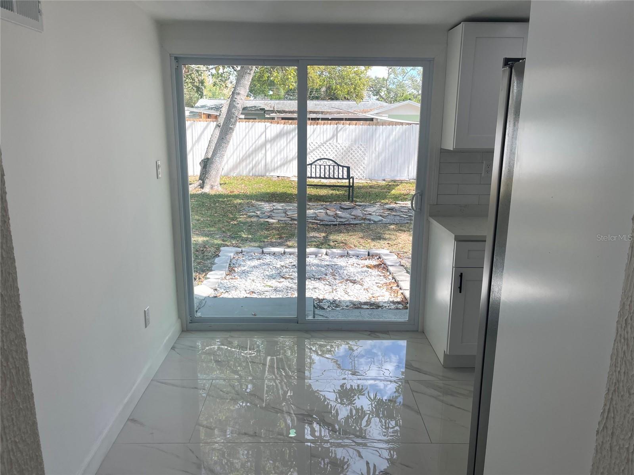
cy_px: 238
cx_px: 317
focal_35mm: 25
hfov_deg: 69.4
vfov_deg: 54.9
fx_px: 458
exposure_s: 1/786
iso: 32
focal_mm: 5.1
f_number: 1.6
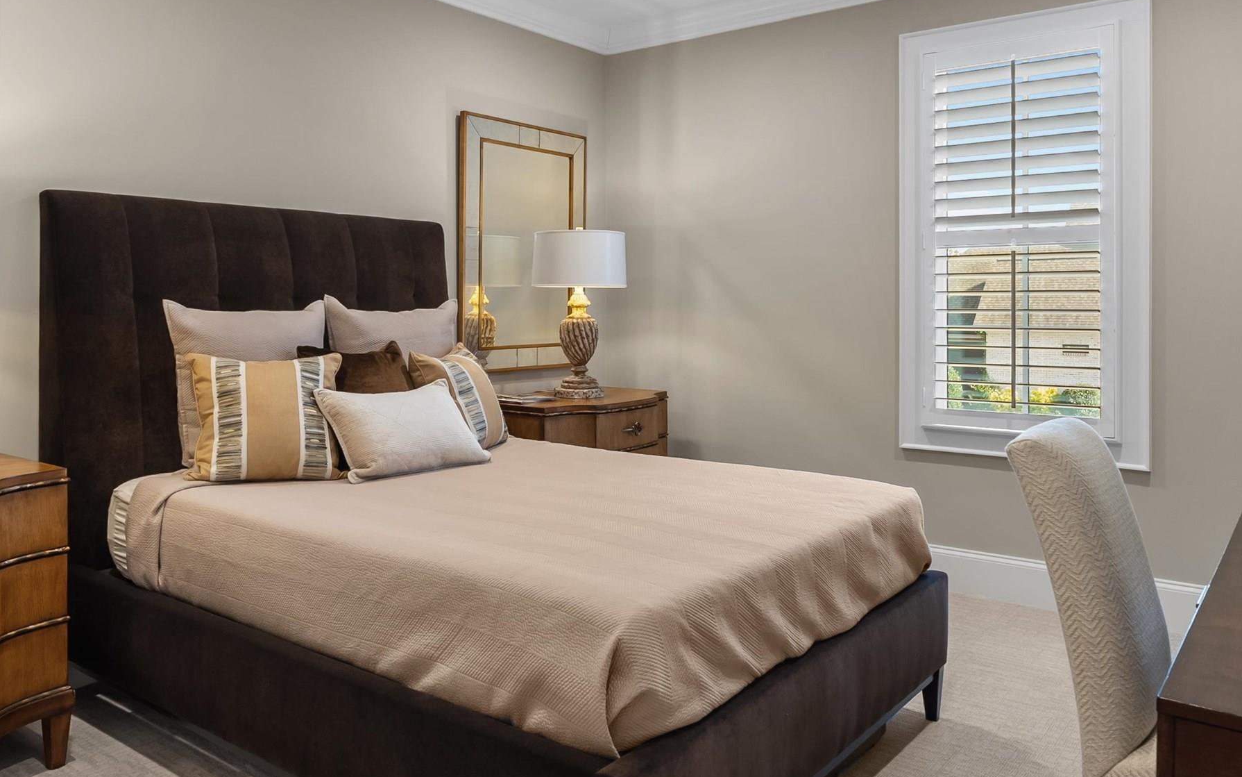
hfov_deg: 66.3
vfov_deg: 44.3
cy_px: 304
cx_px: 565
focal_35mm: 28
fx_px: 948
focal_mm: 16
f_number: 8
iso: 250
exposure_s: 1/4
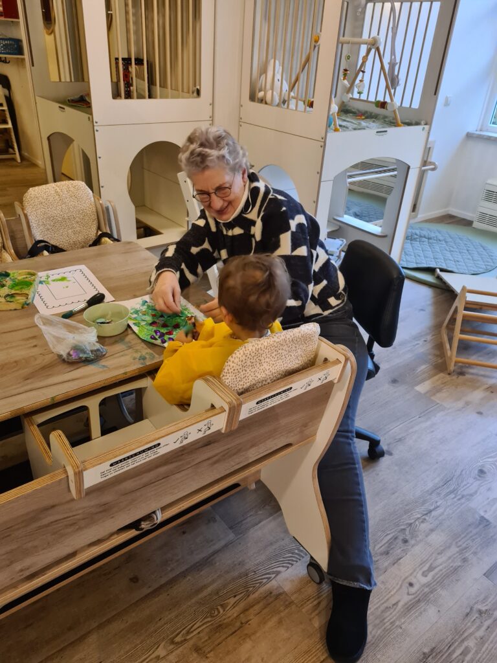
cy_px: 332
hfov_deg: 53.1
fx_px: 498
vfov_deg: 67.3
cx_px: 248
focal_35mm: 26
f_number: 1.8
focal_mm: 5.4
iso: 500
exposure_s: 1/33
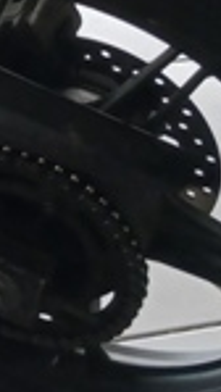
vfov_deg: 13.7
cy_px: -76
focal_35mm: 152
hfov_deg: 7.1
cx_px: -468
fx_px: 1581
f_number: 1.8
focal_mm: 3.98
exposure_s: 1/60
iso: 40
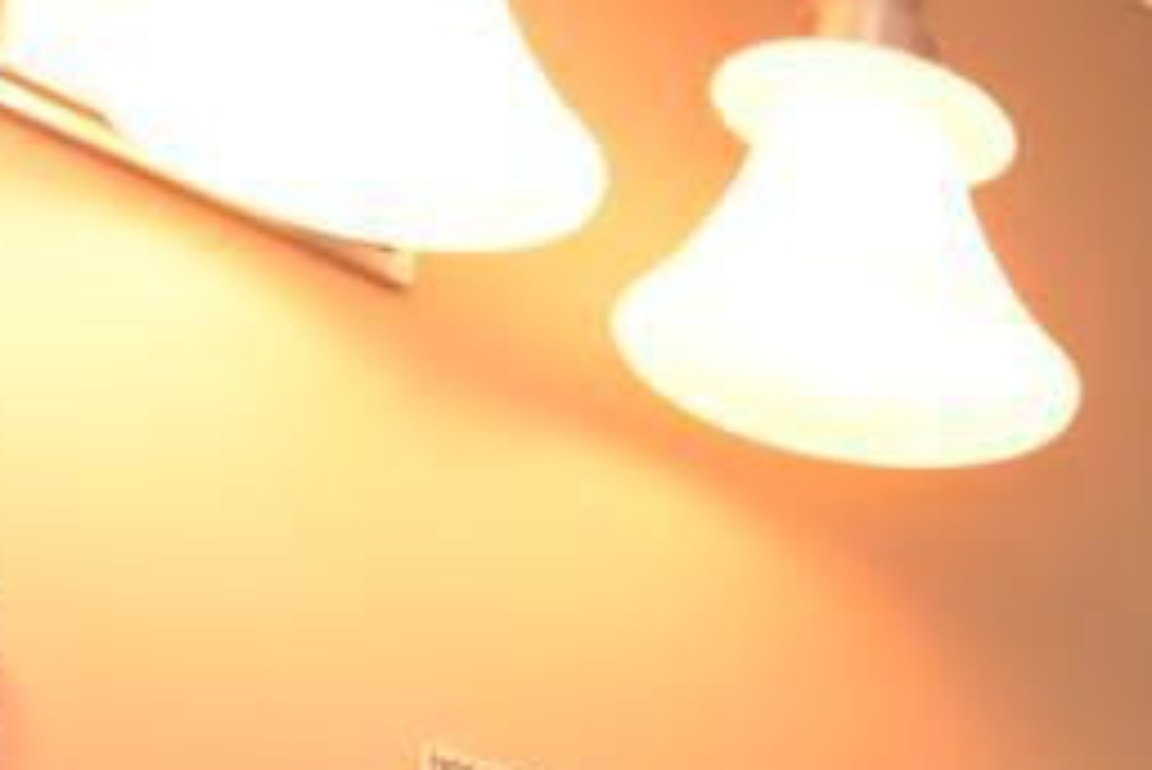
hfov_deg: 14.3
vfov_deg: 8.3
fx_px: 4226
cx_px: 1804
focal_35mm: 132
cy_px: 2533
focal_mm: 11
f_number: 4.5
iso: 800
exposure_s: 1/80
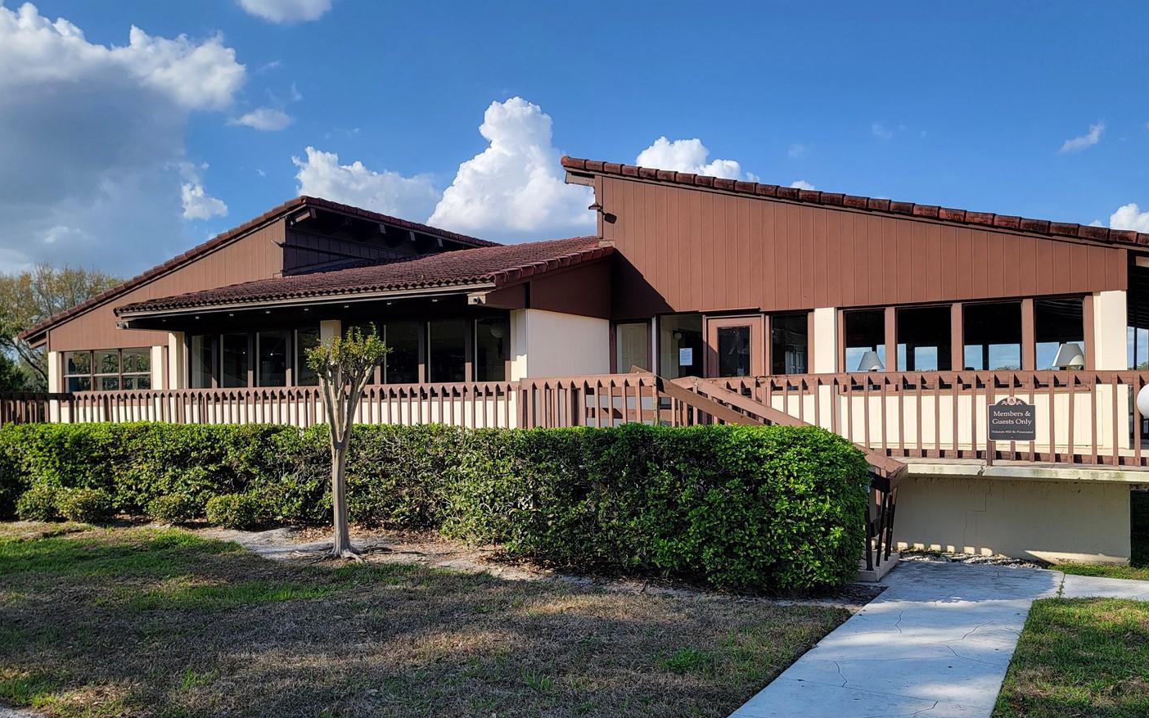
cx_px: 620
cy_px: 386
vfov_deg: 43.1
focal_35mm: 29
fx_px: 908
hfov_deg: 64.6
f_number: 1.8
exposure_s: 1/686
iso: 16
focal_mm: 6.7
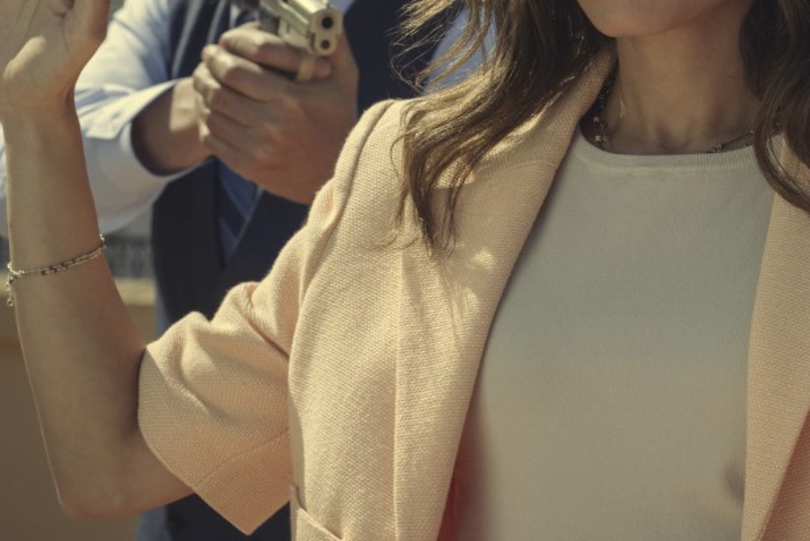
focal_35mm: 166
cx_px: 650
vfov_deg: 8.3
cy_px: 87
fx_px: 3737
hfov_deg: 12.3
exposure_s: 1/1250
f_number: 9
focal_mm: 85
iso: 500
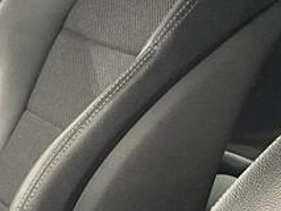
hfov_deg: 11.0
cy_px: 237
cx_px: -54
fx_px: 1430
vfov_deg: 8.4
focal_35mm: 176
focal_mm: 4.2
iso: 500
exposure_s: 1/25
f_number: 1.6
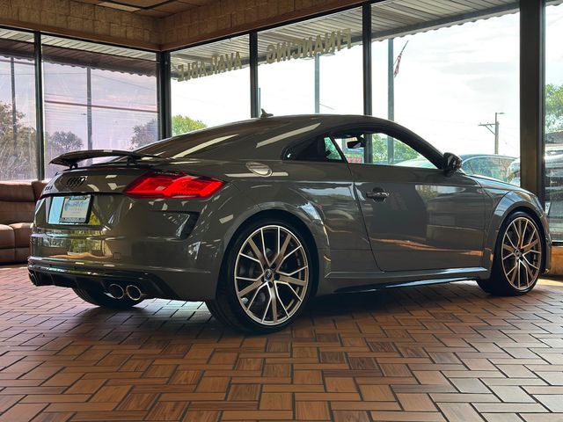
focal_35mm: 48
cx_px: 282
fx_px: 781
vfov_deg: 30.3
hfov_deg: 39.7
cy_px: 211
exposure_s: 1/1019
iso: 80
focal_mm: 6.86
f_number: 1.78
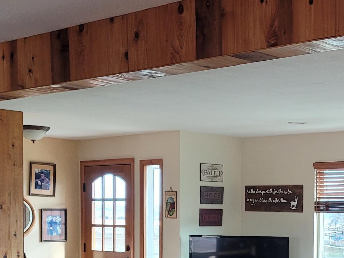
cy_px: 237
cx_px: 346
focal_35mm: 77
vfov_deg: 18.8
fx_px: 765
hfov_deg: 24.2
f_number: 1.8
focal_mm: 5.4
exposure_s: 1/119
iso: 160
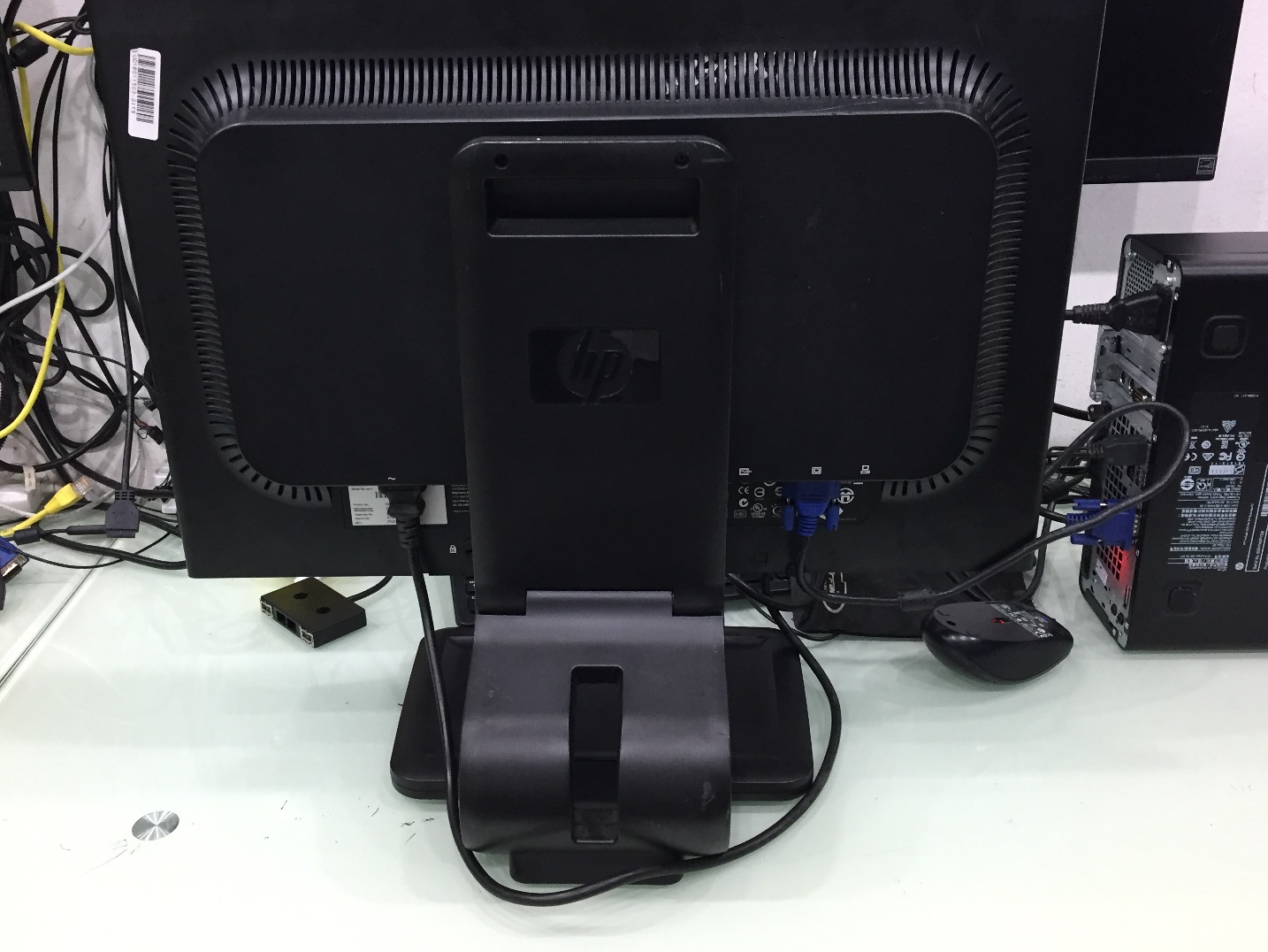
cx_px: 615
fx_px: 1209
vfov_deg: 42.9
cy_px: 425
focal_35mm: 33
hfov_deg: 55.3
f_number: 2.2
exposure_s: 1/33
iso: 160
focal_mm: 4.15
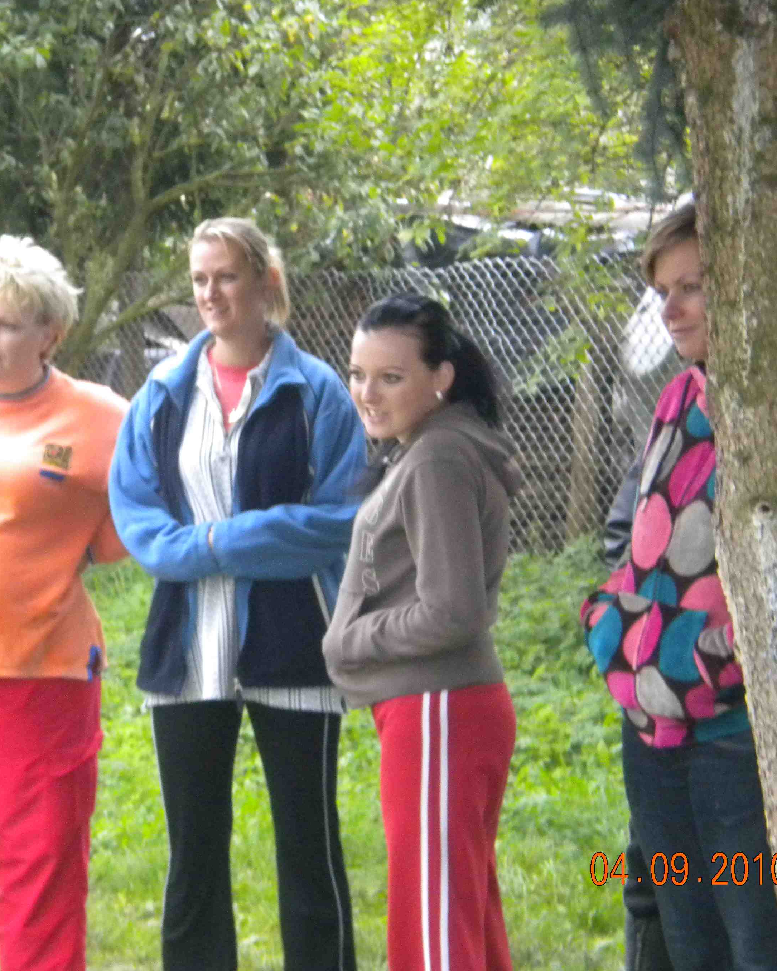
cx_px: 216
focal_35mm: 126
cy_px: 482
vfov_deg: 15.3
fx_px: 3622
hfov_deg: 12.2
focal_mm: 17.3
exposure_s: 1/36
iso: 597
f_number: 5.7
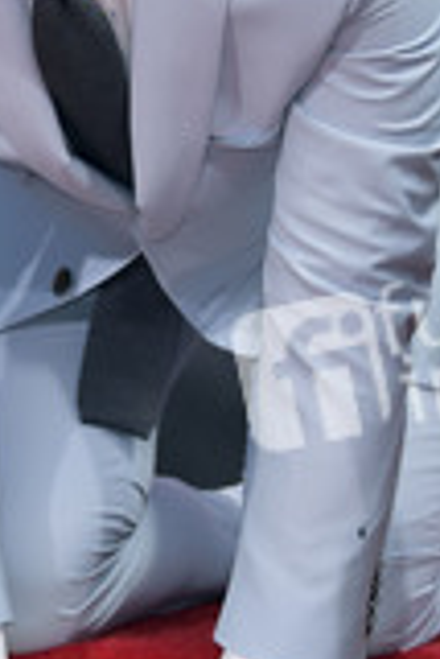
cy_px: 148
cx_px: 72
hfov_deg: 7.6
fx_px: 3293
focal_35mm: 180
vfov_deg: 11.4
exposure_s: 1/250
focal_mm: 72
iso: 160
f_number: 5
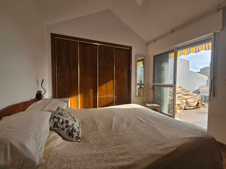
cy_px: 84
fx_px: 85
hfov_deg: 106.2
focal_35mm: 13
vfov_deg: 89.9
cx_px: 113
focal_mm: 2.2
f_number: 2.2
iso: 50
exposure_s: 1/307
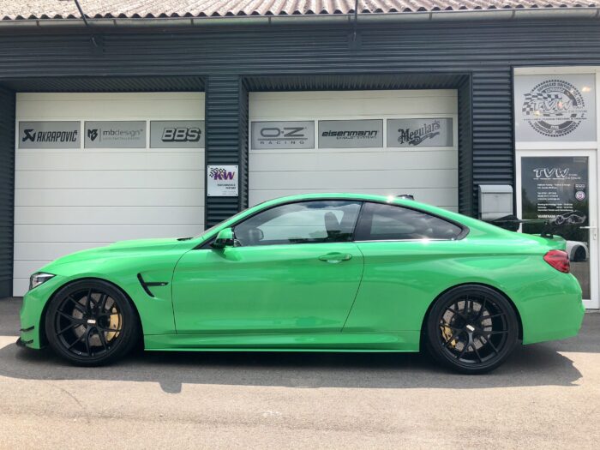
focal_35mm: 28
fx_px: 485
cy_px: 225
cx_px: 300
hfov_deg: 63.4
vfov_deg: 49.7
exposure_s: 1/1116
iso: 20
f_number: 1.8
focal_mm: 3.99
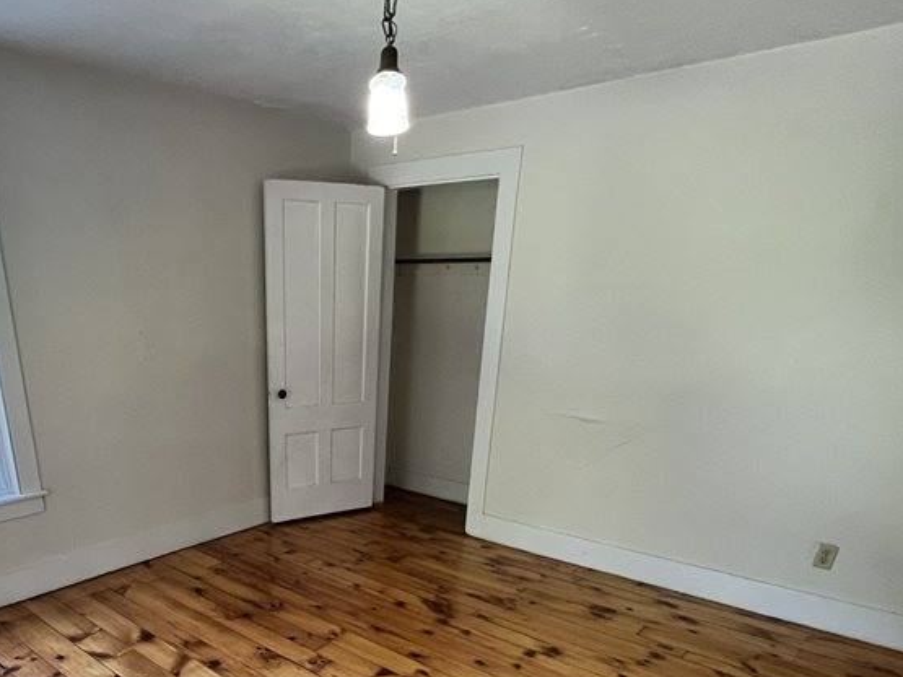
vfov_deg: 51.2
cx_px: 306
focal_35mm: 24
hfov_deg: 69.7
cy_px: 589
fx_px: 626
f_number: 1.8
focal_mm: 1.57
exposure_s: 1/60
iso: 320
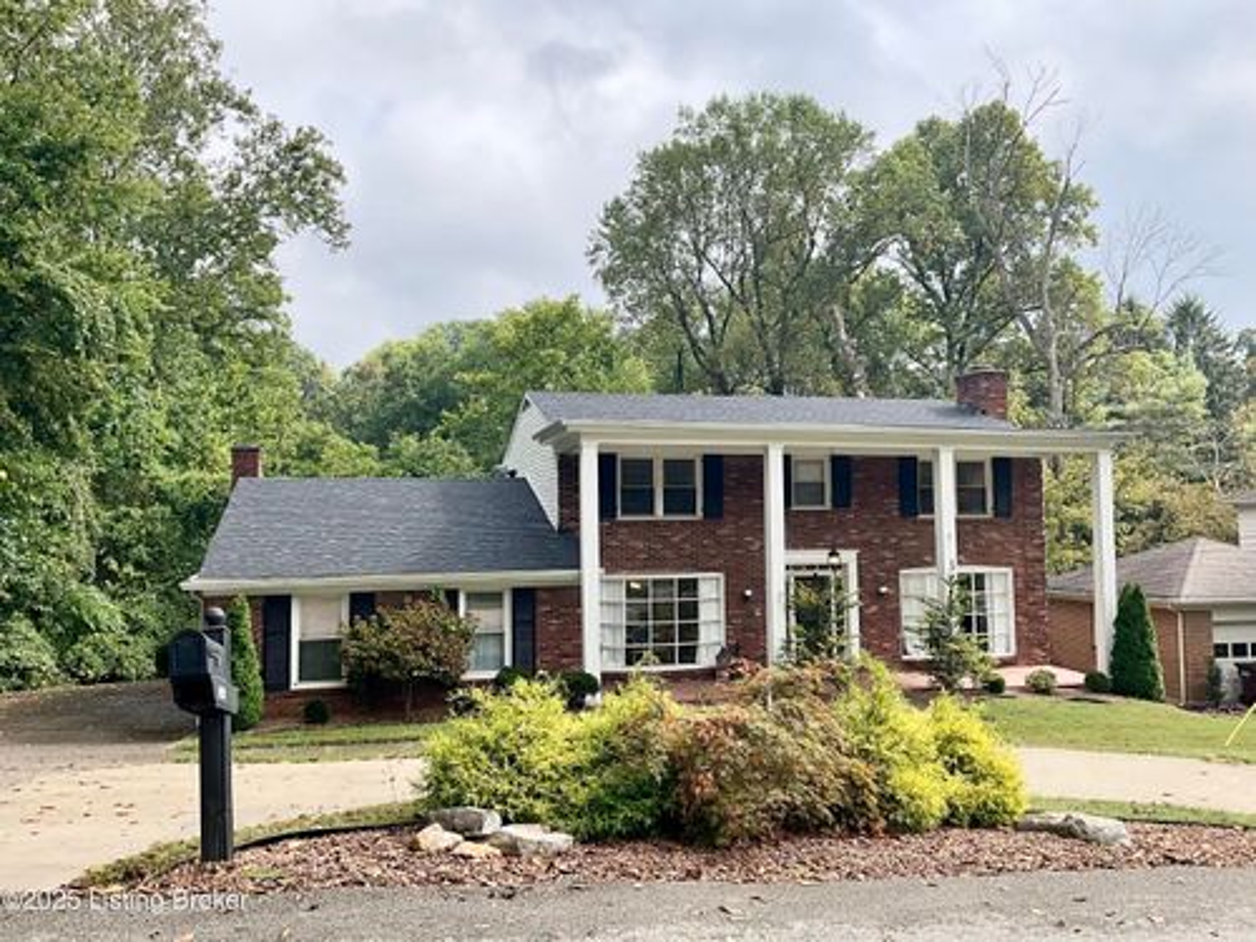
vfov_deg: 48.2
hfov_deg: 61.7
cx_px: 628
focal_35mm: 29
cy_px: 471
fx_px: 1052
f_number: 1.8
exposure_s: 1/883
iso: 25
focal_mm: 3
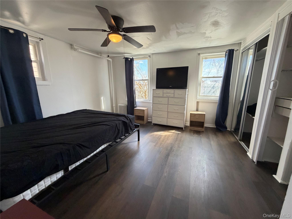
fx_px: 118
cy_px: 110
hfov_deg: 102.1
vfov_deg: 85.7
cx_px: 146
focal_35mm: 14
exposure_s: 1/114
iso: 320
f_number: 2.2
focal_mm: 2.22
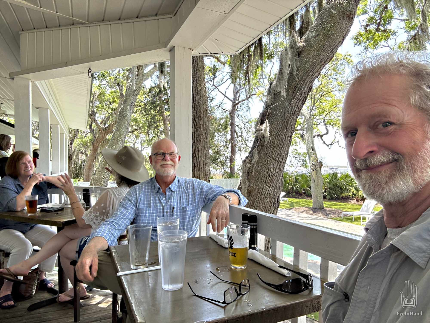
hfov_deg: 73.9
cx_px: 215
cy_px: 162
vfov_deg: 58.9
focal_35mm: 23
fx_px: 286
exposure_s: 1/121
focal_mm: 2.7
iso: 50
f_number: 1.9
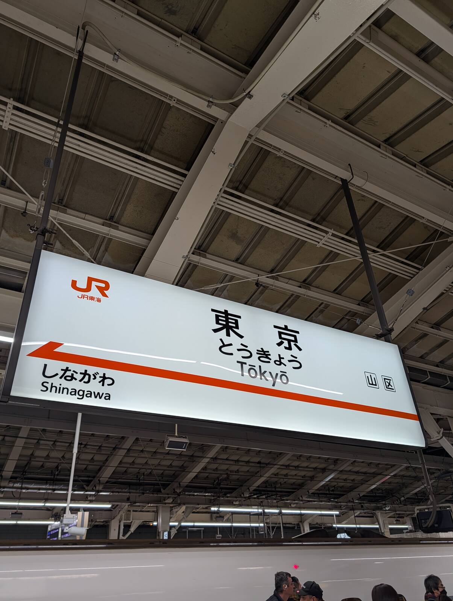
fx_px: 418
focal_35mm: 24
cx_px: 226
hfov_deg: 56.9
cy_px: 300
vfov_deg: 71.5
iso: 25
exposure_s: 1/100
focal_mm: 6.9
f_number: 1.68
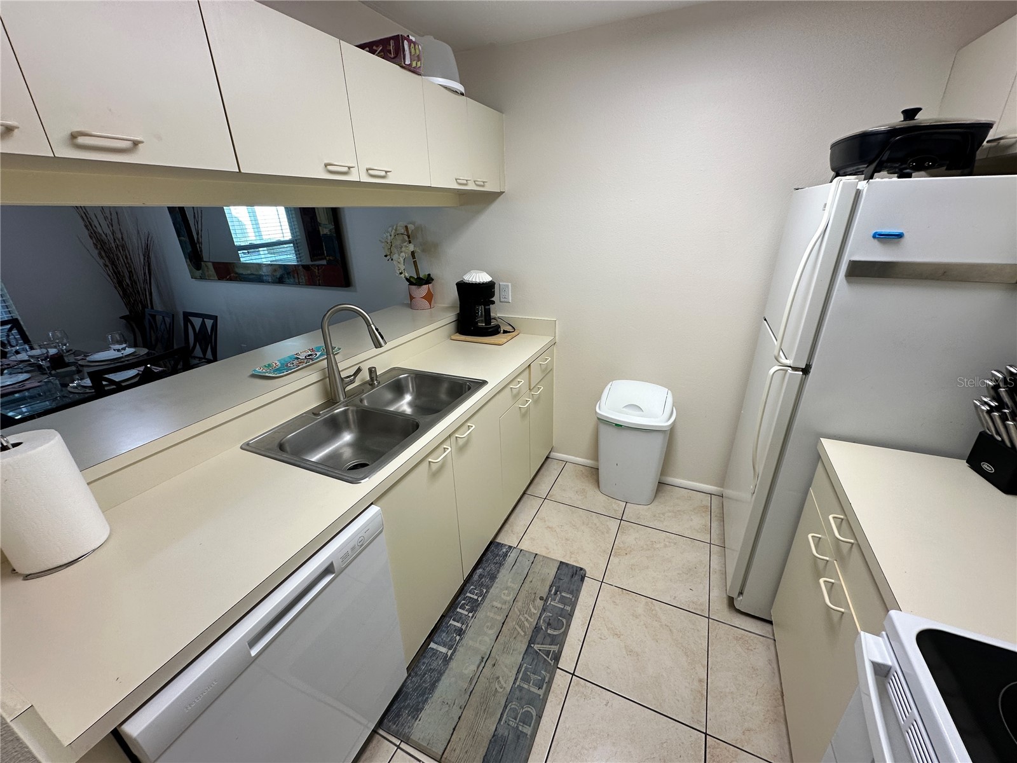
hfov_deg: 102.1
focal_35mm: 14
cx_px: 508
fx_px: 411
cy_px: 382
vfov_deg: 85.7
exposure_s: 1/120
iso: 64
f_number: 2.2
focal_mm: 2.22
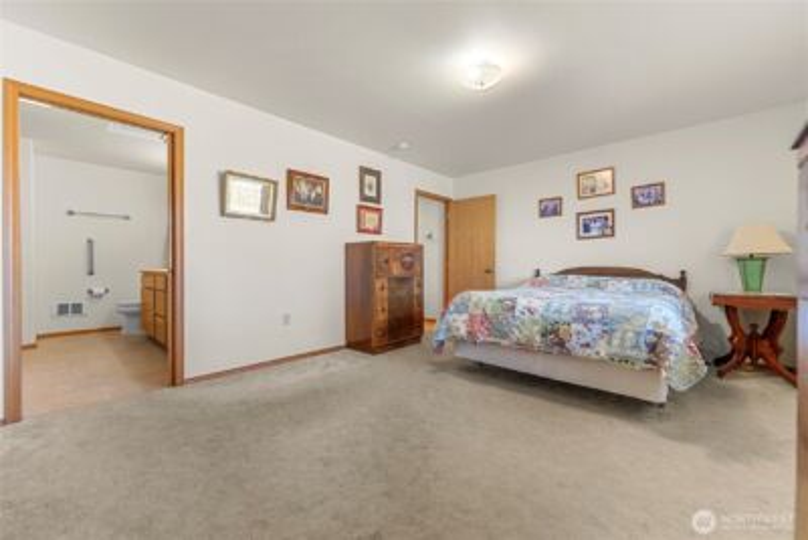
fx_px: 314
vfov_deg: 81.3
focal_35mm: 14
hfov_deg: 104.2
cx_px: 404
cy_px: 270
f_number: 2.8
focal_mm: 14
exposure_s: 1/6
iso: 200
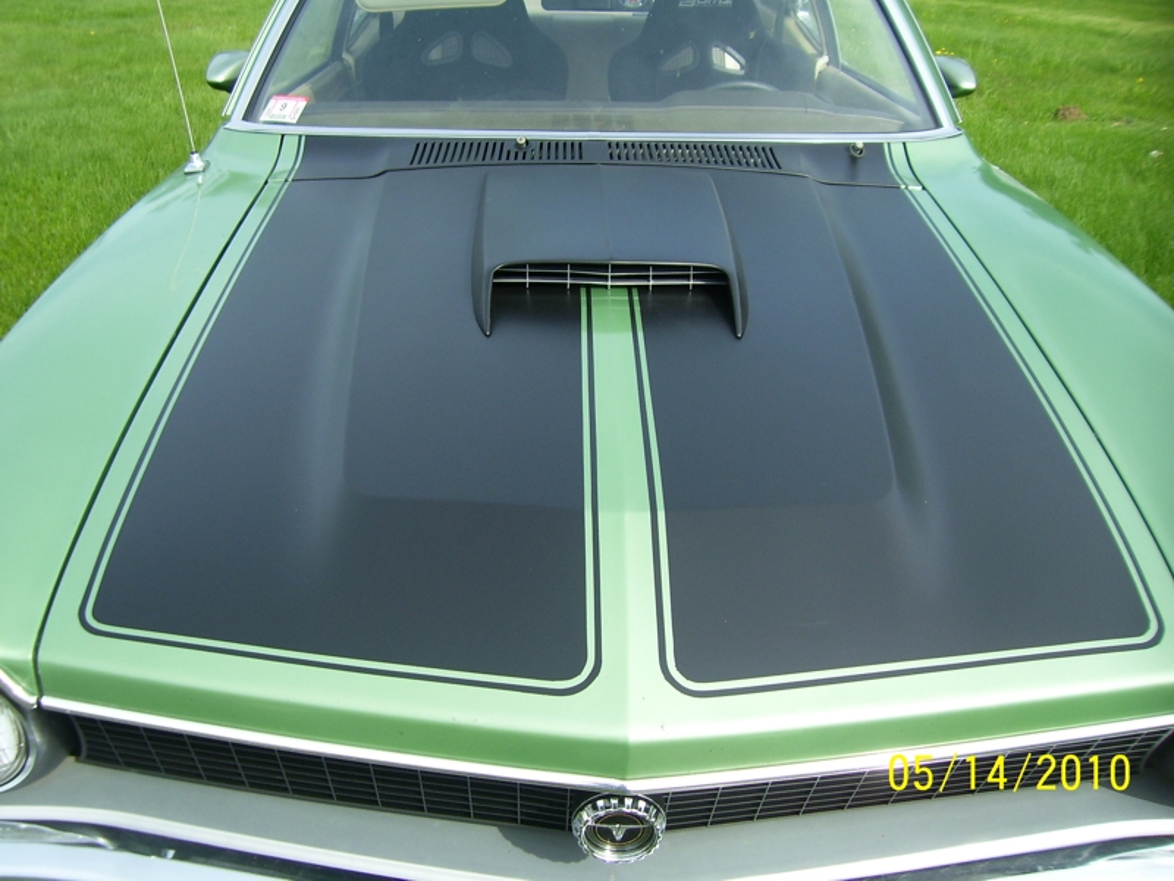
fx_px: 1153
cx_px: 587
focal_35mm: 34
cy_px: 440
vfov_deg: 41.8
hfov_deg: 54.0
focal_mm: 5.6
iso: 80
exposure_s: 1/750
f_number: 2.7
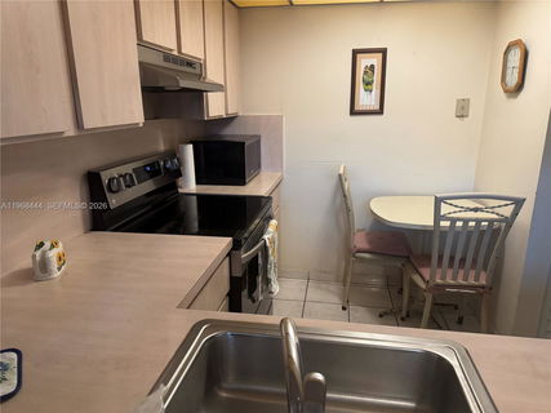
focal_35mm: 24
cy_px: 206
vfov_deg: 56.8
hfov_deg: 71.6
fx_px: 382
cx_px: 276
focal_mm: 6.76
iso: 500
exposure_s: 1/60
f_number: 1.78
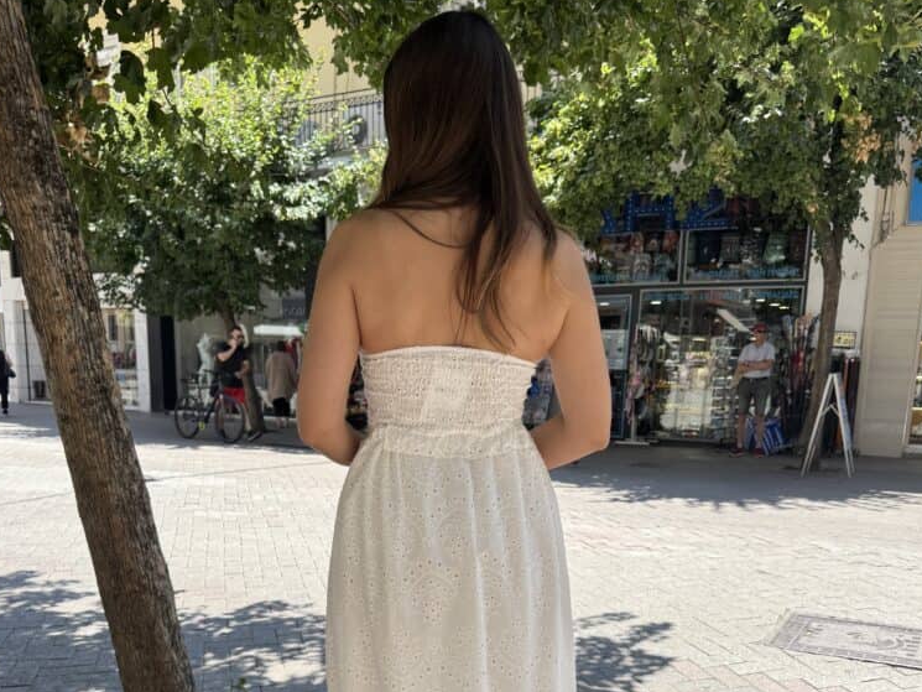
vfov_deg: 41.4
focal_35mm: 33
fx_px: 879
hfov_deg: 55.3
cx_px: 462
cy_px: 537
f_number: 1.78
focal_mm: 6.76
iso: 80
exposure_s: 1/1524
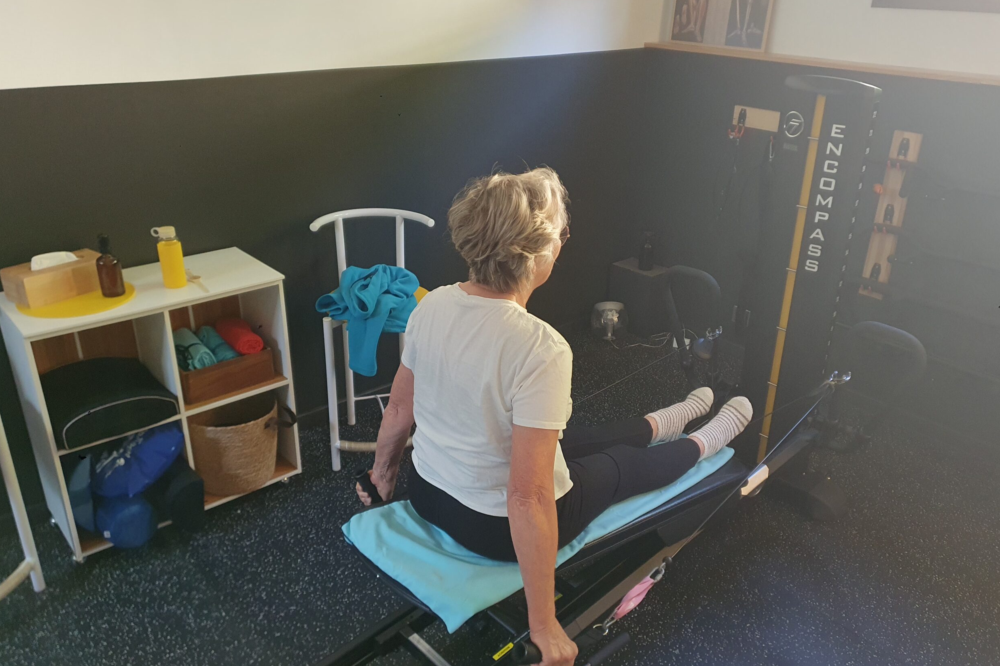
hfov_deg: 65.5
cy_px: 333
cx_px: 503
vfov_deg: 46.4
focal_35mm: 28
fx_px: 778
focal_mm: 4.32
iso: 320
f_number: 1.5
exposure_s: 1/50
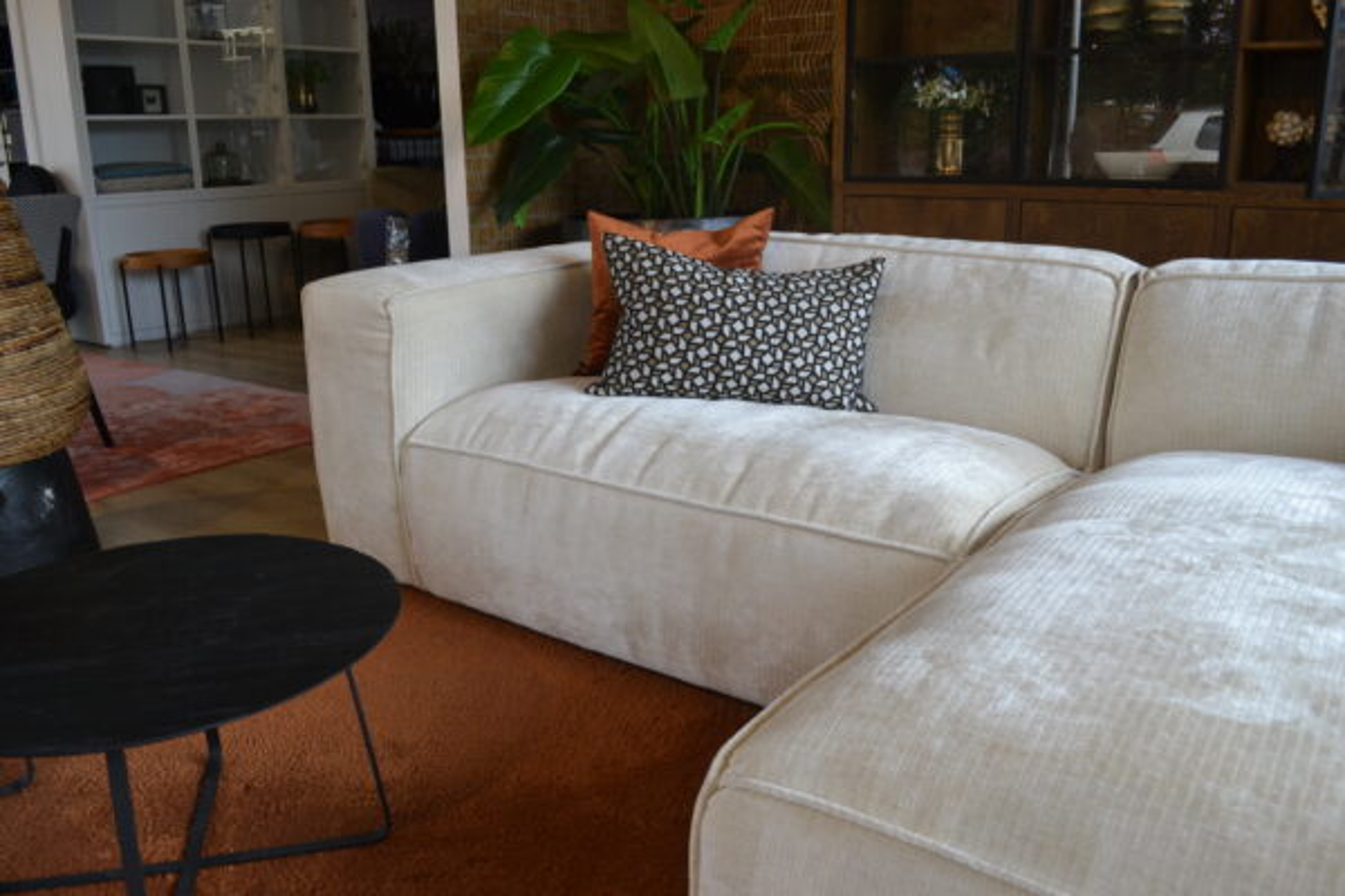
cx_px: 672
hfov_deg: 67.4
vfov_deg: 47.9
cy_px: 448
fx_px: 1009
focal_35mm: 27
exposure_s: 1/125
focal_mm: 18
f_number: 5.6
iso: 320
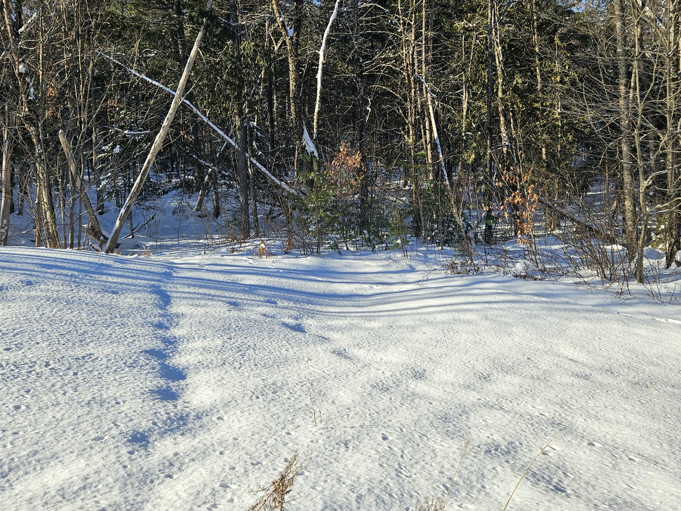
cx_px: 362
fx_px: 630
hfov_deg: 56.8
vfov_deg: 43.4
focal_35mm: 32
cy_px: 163
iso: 40
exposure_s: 1/2000
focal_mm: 5.4
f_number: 1.8
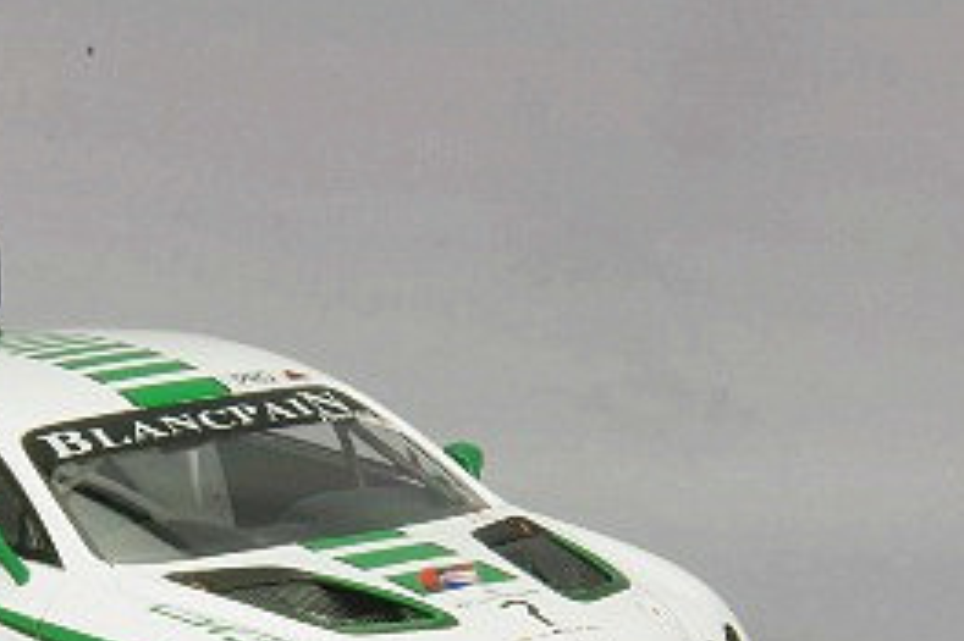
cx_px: 297
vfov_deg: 5.0
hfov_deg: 7.5
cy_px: 742
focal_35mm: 273
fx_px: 7305
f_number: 32
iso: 400
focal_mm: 75
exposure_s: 1/1.67
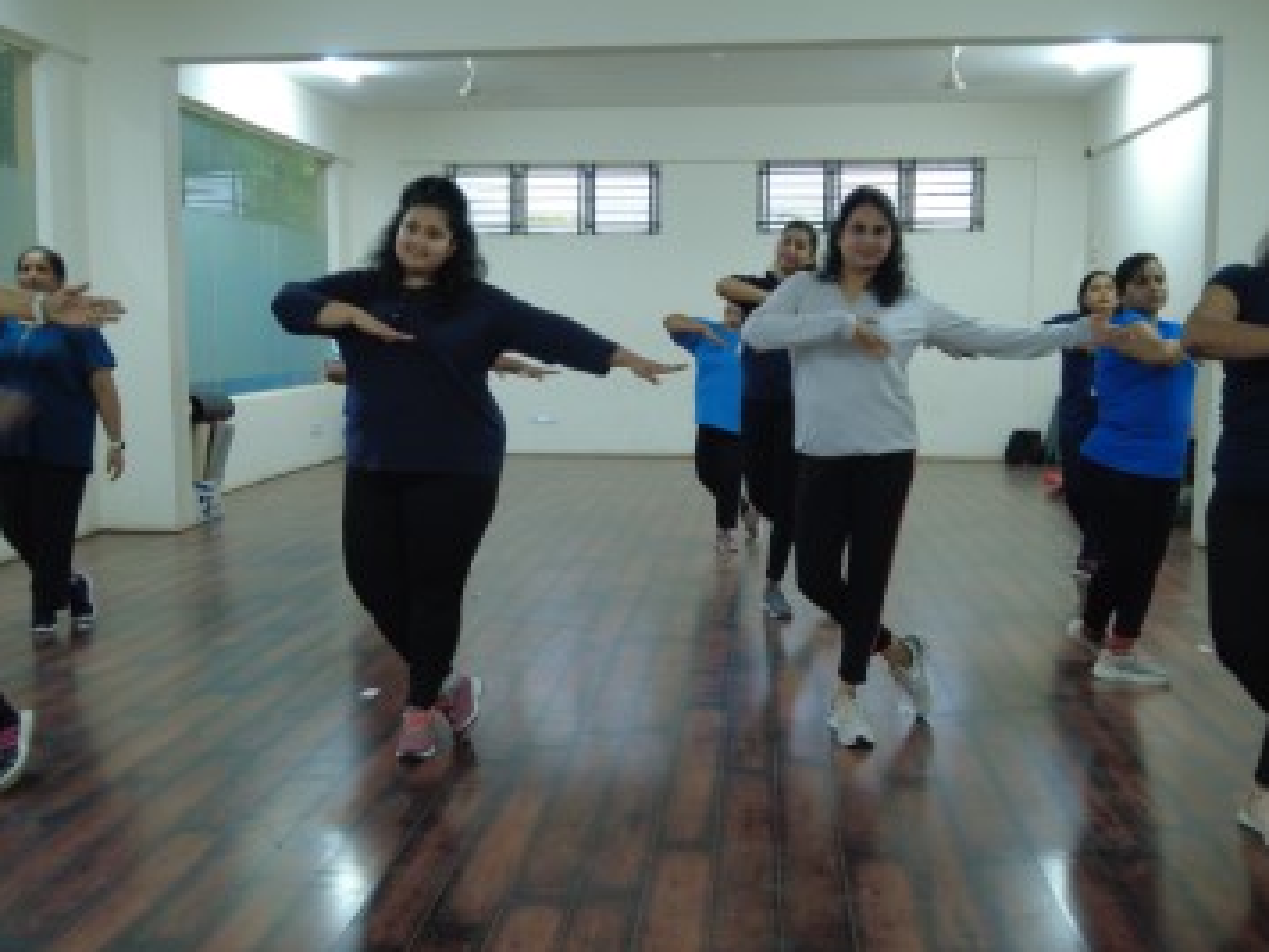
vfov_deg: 39.7
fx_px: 1320
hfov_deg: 51.4
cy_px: 481
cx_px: 624
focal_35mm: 36
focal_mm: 4.4
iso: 400
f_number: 1.8
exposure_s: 1/10
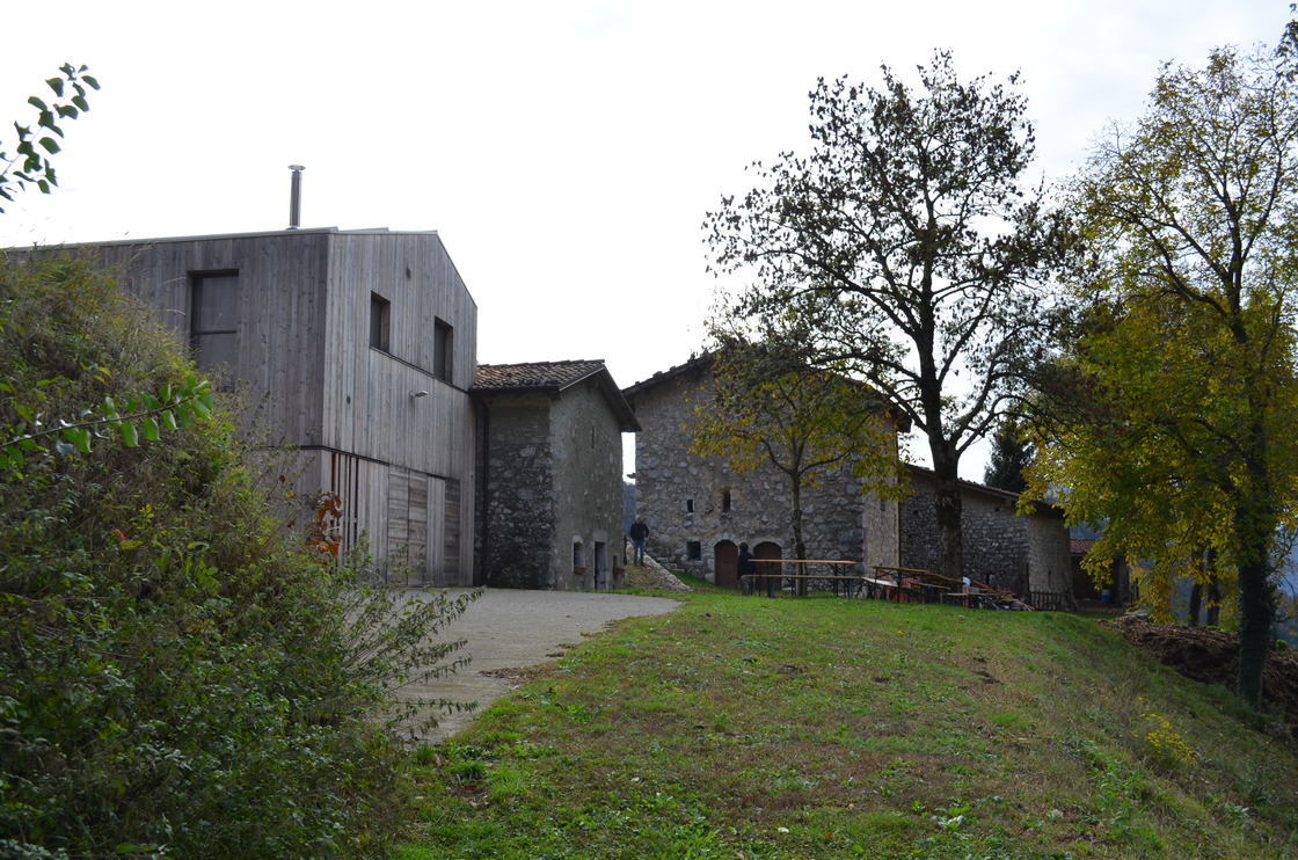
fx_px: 1187
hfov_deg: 57.3
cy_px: 430
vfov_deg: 39.8
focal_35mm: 33
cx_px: 649
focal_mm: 22
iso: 125
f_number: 8
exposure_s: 1/250
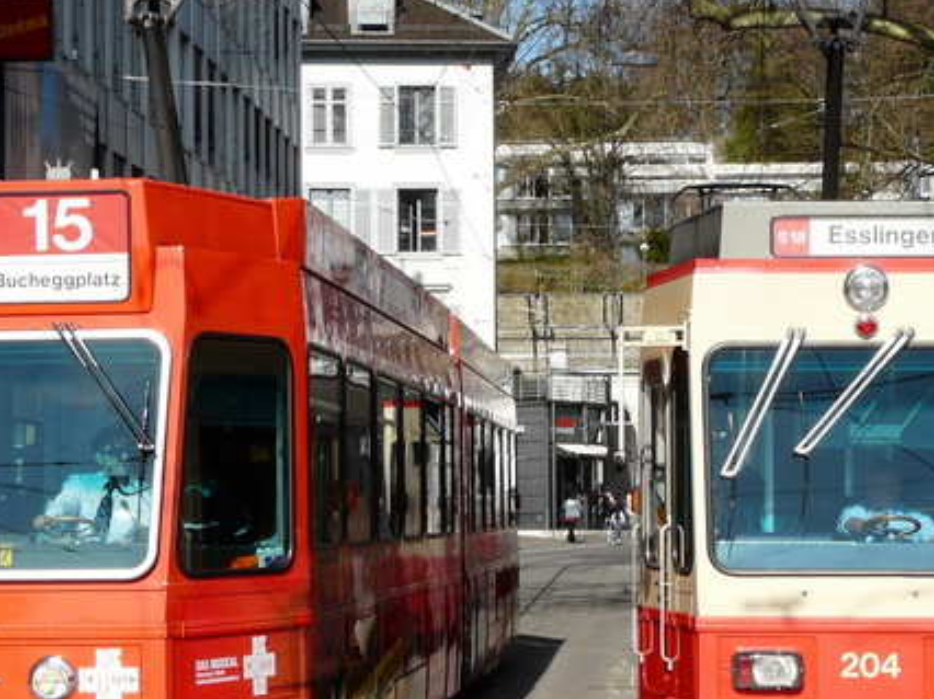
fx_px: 2724
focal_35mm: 101
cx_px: 491
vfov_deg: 14.6
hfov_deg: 19.5
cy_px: 425
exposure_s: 1/500
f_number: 5.6
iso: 100
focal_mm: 7
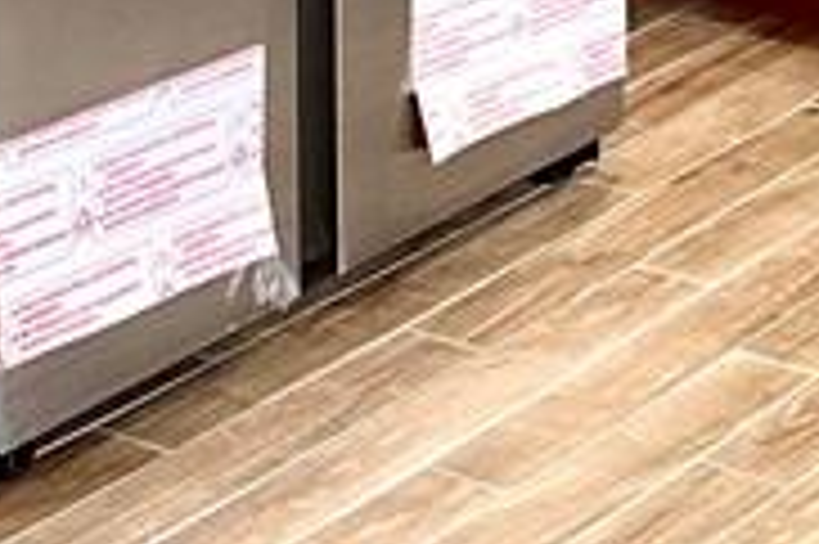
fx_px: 3455
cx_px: 1080
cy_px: -602
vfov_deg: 8.5
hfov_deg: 13.0
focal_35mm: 152
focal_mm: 4.25
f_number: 1.8
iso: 125
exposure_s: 1/60
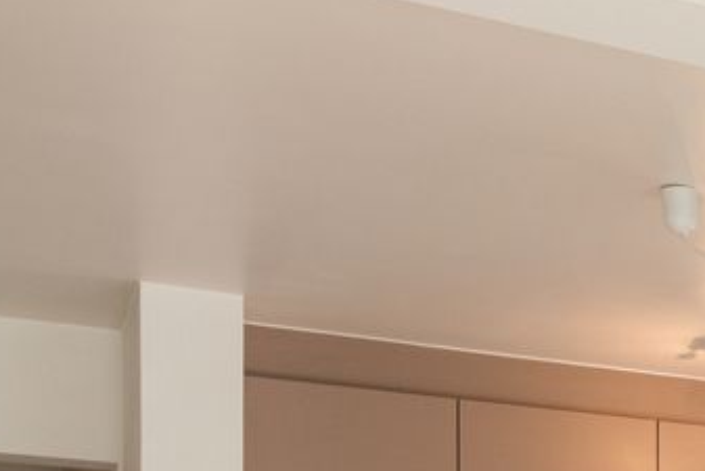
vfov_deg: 13.0
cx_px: 1397
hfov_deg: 16.5
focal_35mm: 95
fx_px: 1861
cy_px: 852
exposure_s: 1/6
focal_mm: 16
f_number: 11
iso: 250
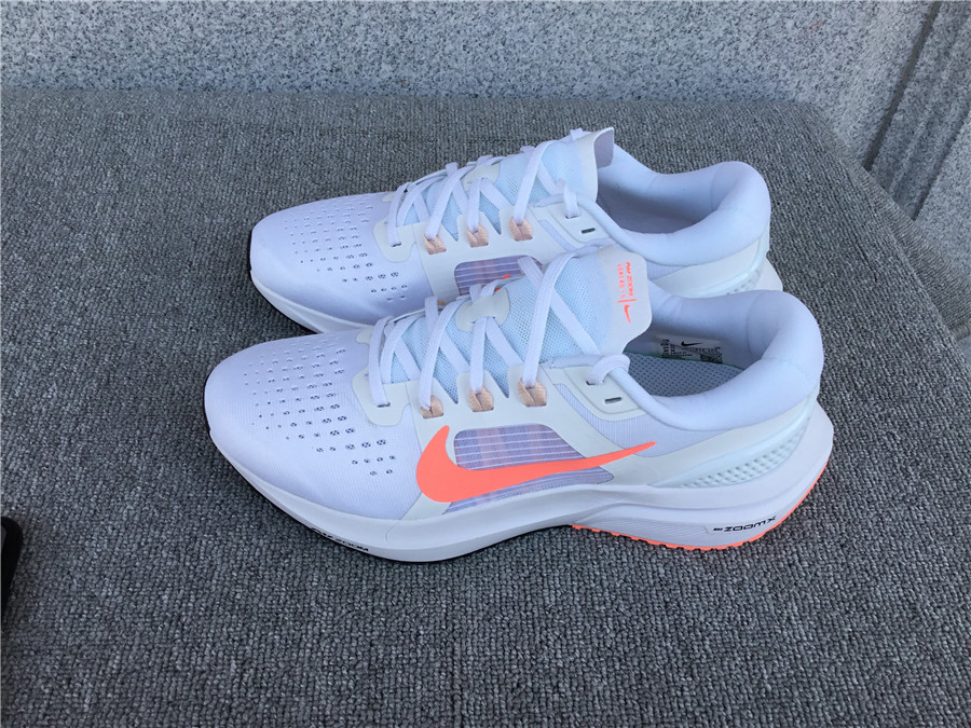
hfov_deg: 58.4
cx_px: 486
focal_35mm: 31
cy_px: 364
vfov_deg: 45.4
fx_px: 870
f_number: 2.4
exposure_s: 1/409
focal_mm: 3.3
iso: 25
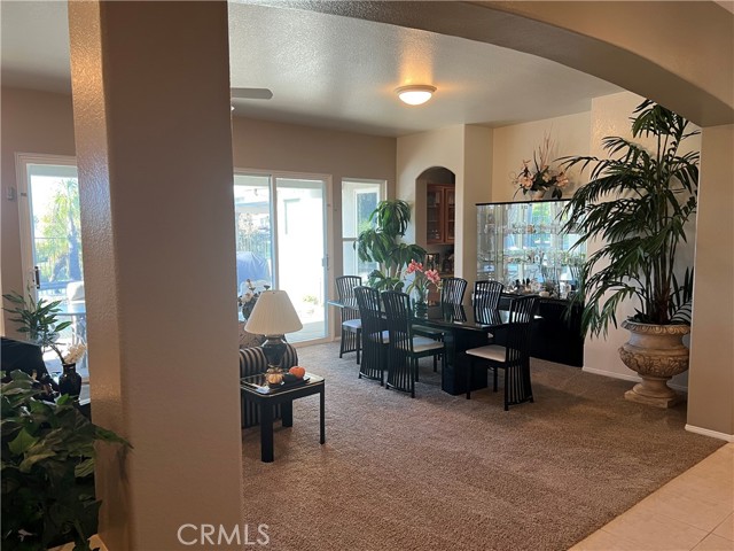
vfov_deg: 53.1
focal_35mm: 26
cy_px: 276
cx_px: 367
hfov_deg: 67.3
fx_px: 551
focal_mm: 5.7
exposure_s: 1/60
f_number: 1.5
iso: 100
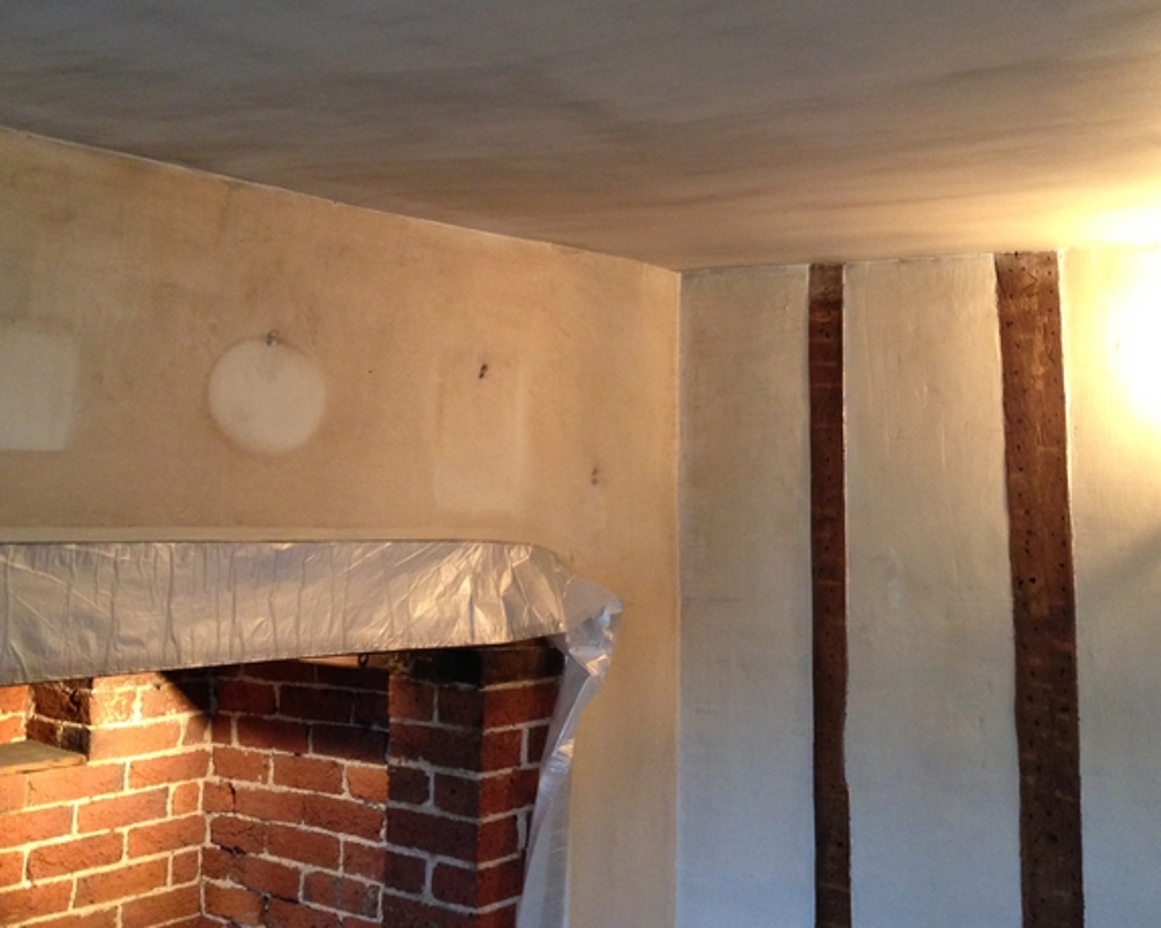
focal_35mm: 45
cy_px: 346
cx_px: 596
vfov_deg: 33.3
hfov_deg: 41.2
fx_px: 1546
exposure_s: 1/20
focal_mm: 4.12
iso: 250
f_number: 2.4
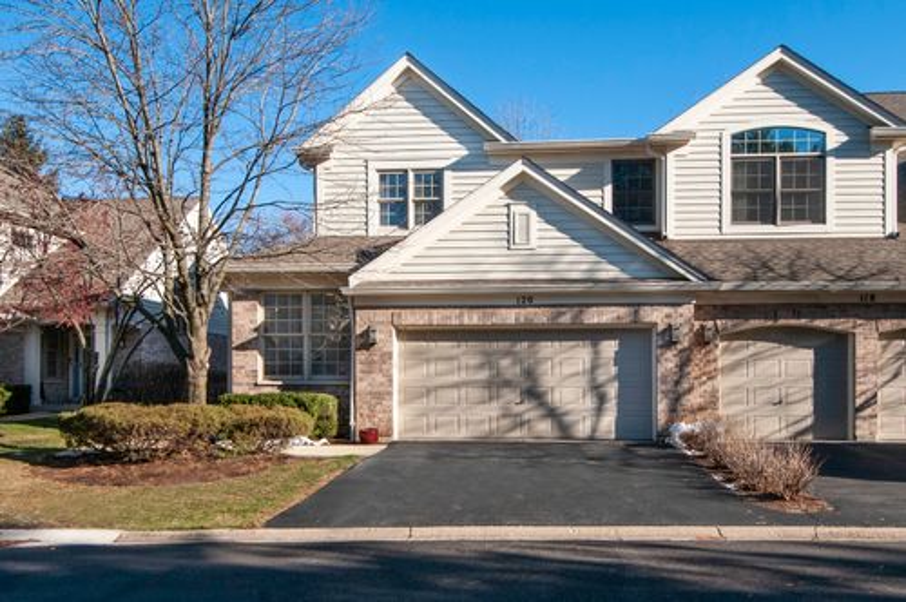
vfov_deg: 59.4
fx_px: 528
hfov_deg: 81.3
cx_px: 453
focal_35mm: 21
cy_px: 301
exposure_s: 1/500
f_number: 9
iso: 640
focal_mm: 14
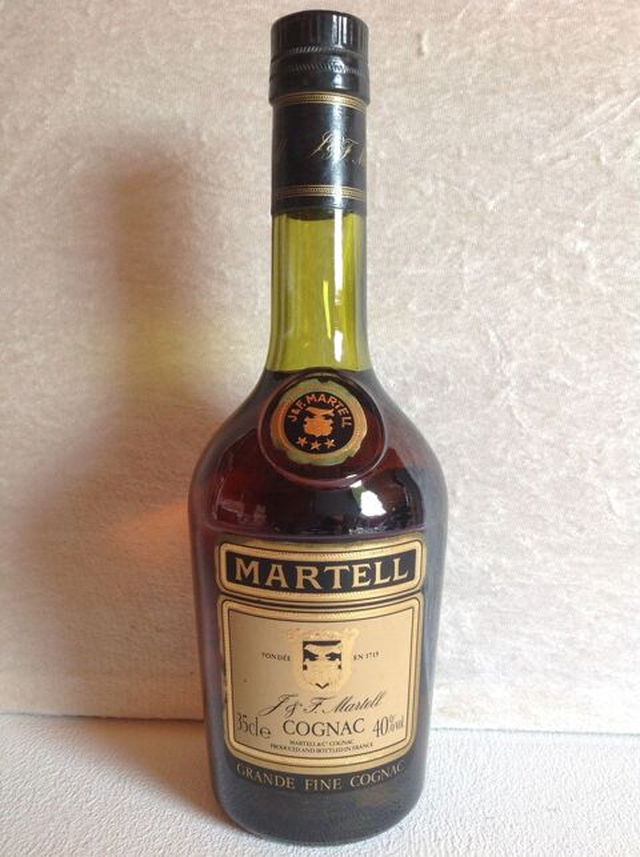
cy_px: 428
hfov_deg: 40.6
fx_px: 865
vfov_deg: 52.7
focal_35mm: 35
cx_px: 320
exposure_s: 1/40
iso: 64
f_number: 2.4
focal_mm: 4.28
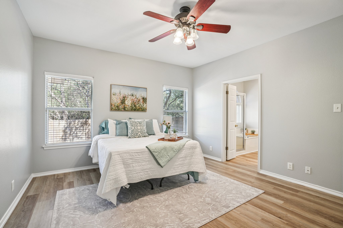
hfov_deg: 96.7
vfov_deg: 73.7
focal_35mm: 16
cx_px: 172
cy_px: 114
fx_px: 152
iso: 400
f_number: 8
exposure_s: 1/15
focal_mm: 16
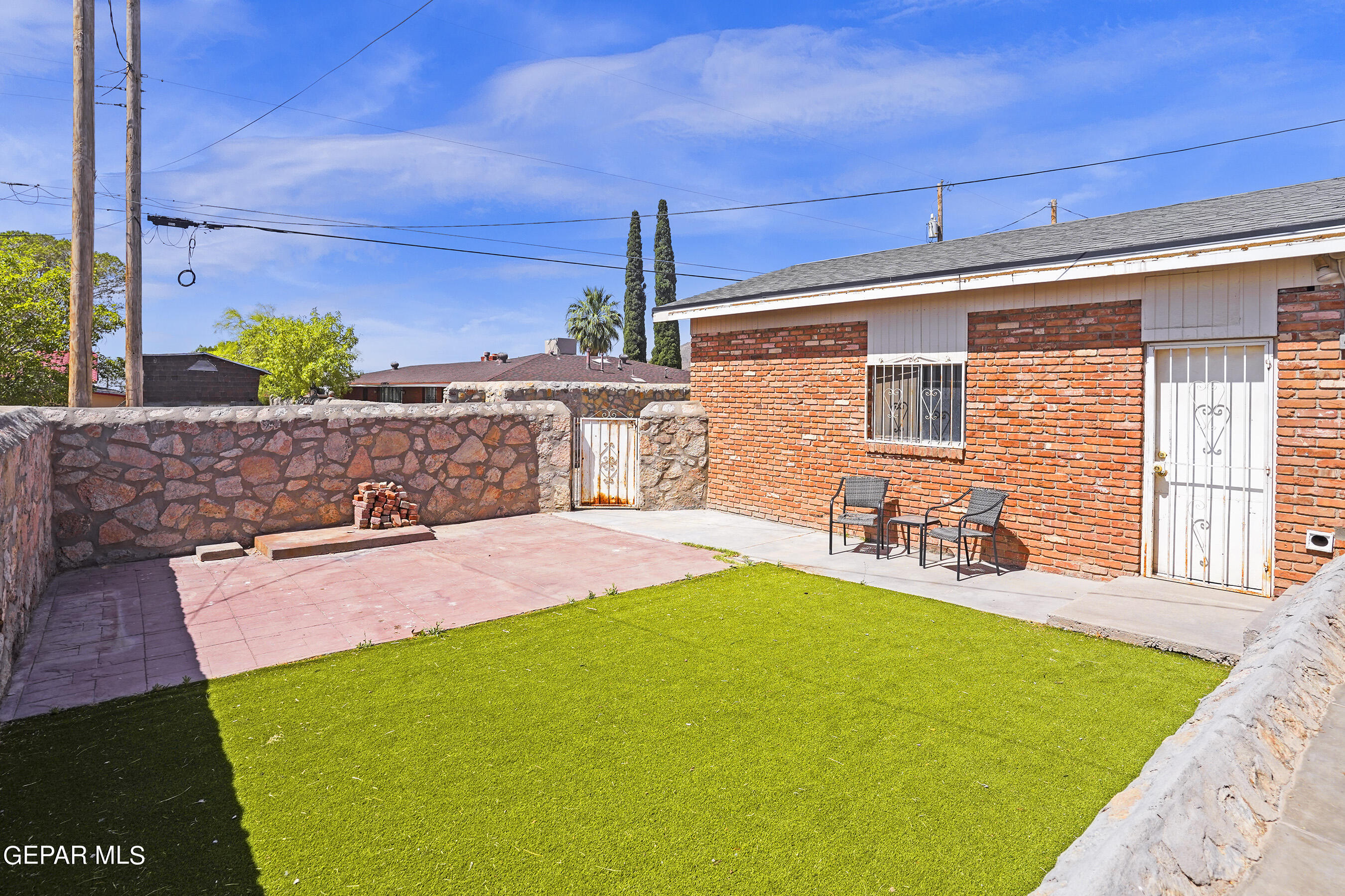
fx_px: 635
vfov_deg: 70.4
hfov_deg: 93.3
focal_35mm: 17
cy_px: 448
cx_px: 672
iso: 250
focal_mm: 17
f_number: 8
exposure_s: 1/200
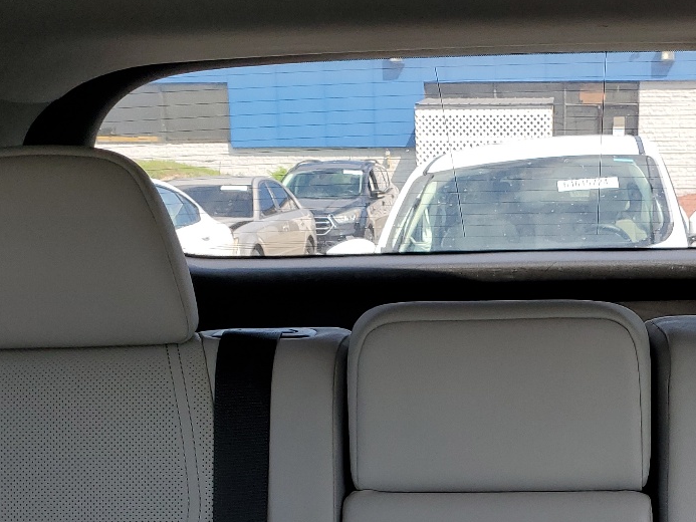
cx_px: 510
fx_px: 1207
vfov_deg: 22.8
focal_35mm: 60
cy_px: 589
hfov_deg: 31.7
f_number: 1.5
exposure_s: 1/286
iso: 50
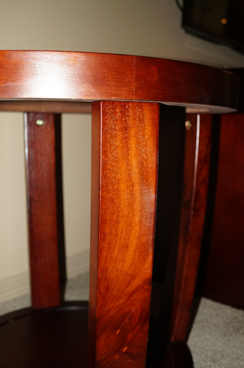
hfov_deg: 36.8
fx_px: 367
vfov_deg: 53.2
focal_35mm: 36
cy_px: 184
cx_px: 122
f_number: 4
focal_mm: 24
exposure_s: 1/60
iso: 800
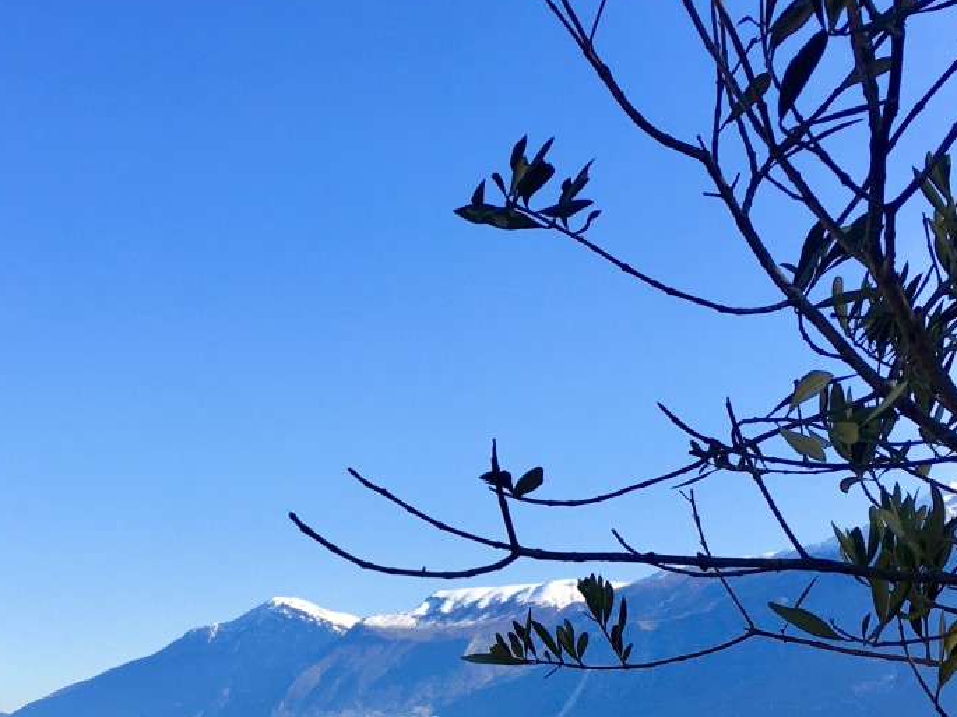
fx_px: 1686
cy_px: 604
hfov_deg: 31.4
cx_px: 319
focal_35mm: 61
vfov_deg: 23.5
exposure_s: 1/1054
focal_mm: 4.15
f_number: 2.2
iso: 25
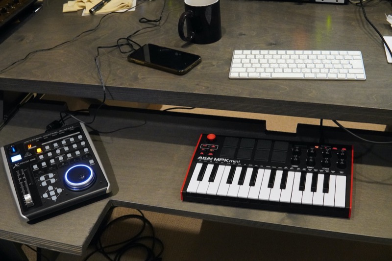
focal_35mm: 45
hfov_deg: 43.6
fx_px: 490
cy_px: 130
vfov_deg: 29.9
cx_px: 196
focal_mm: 30
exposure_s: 1/25
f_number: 7.1
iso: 6400
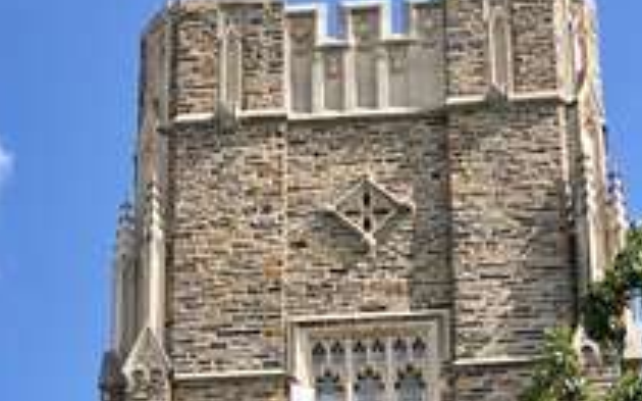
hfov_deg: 18.3
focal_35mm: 113
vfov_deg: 10.6
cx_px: 153
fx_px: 1976
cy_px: 817
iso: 20
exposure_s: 1/934
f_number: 1.8
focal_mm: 3.99
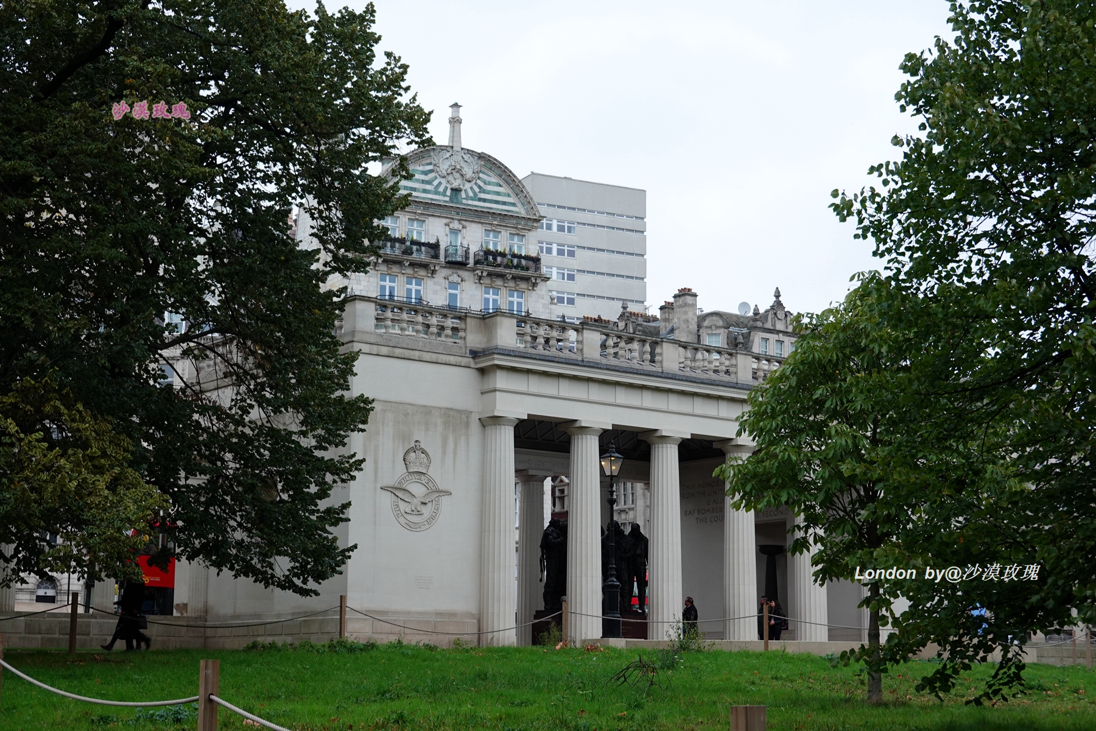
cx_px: 548
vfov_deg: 23.4
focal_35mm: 58
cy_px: 366
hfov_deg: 34.5
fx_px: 1766
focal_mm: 21.56
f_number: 4
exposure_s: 1/60
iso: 160
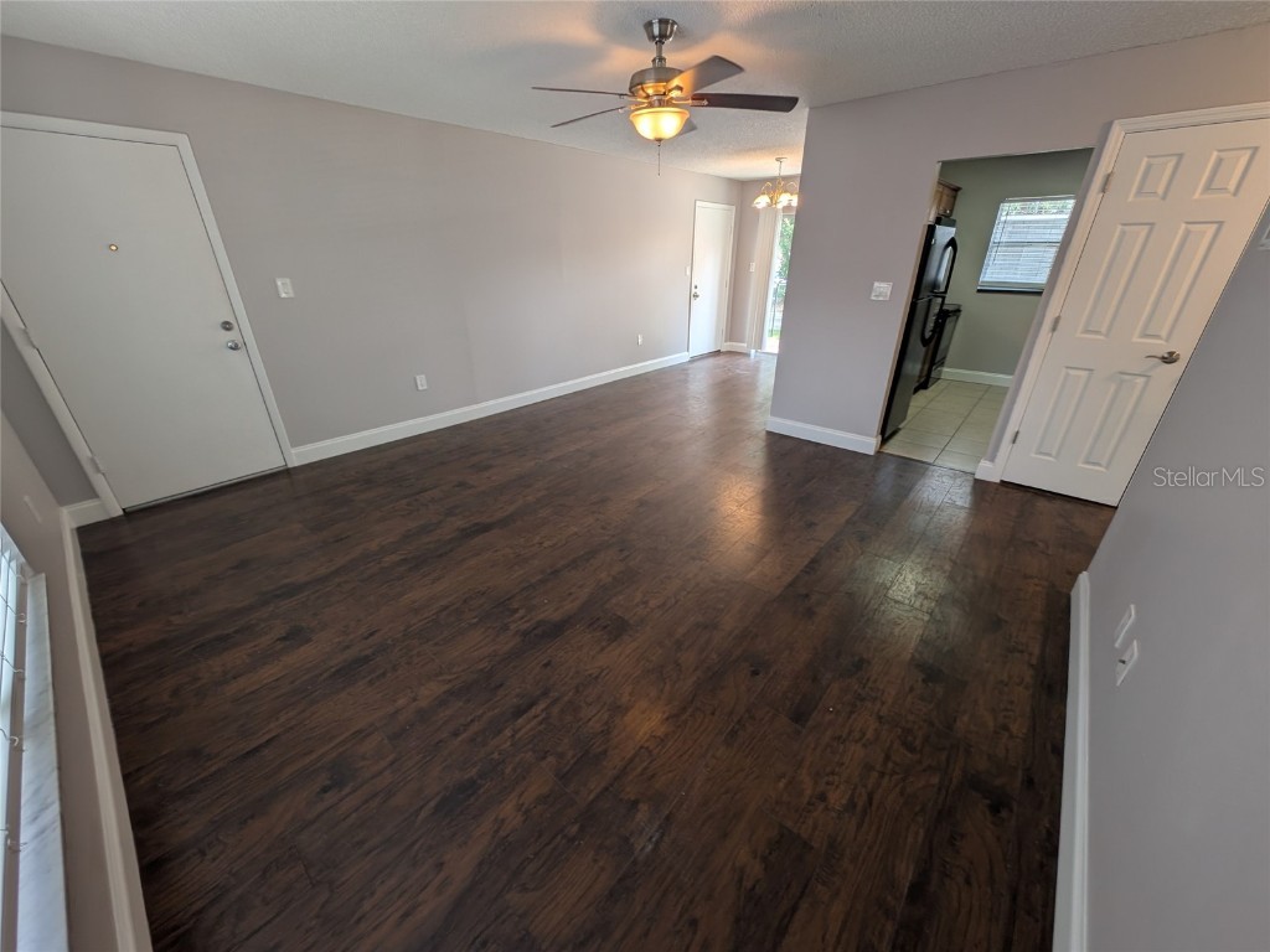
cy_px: 476
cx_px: 635
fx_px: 440
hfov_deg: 110.5
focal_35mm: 12
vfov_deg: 94.5
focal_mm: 2.23
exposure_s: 1/120
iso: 63
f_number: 1.95
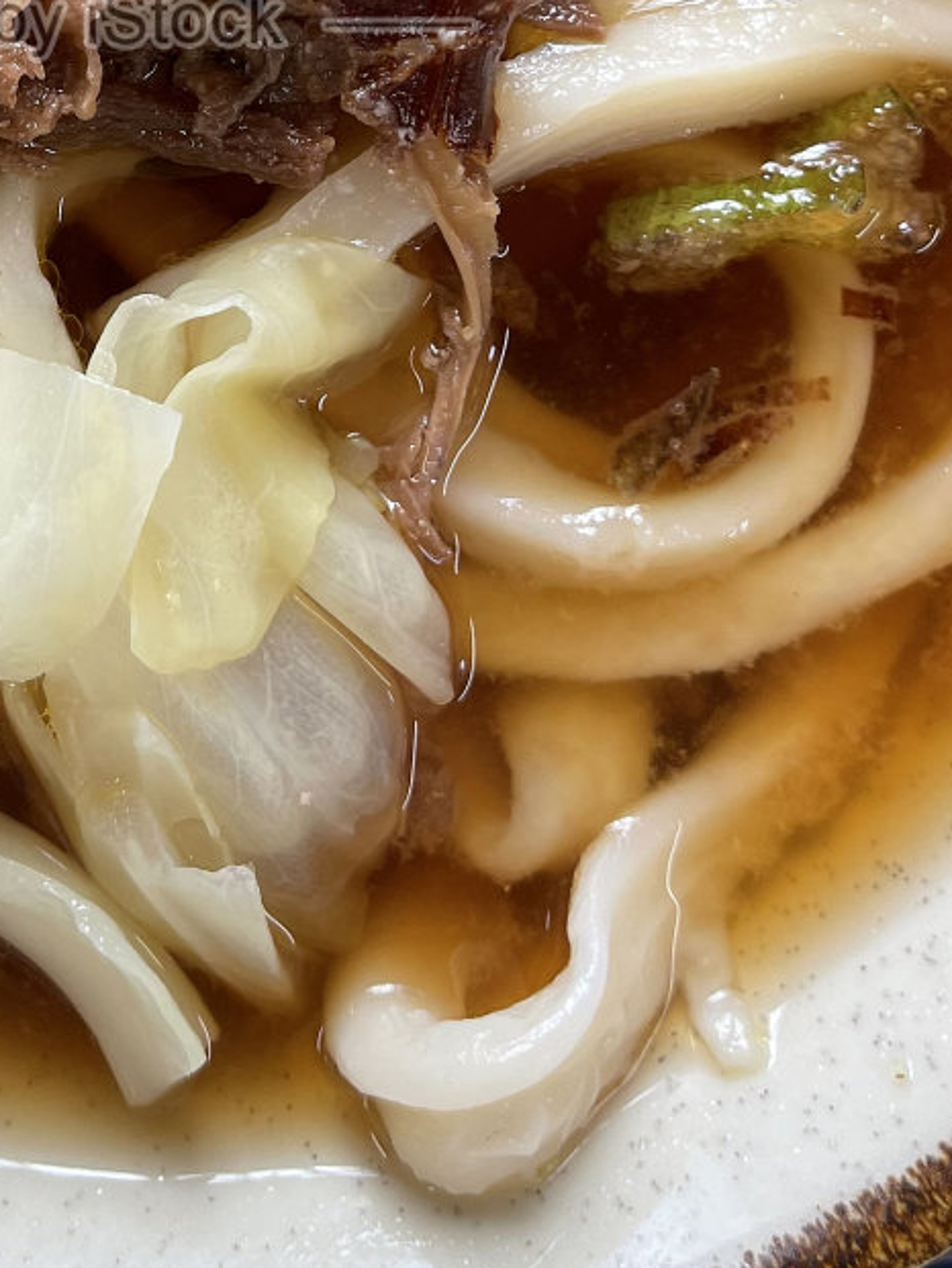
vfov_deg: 26.9
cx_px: 133
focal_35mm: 67
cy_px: -76
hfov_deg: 21.5
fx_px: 2456
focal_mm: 5.1
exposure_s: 1/121
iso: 50
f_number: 1.6
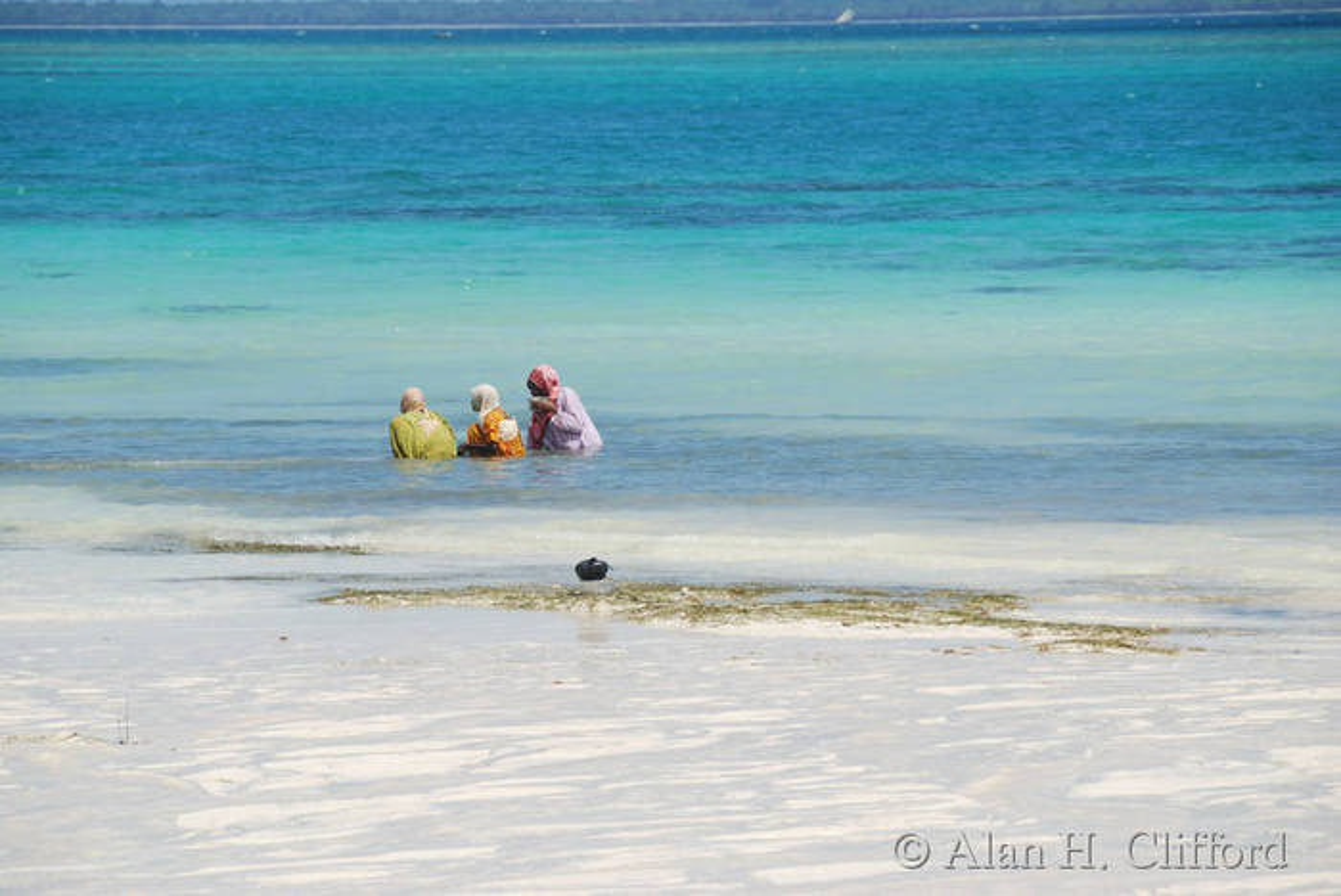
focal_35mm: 300
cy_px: 448
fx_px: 11184
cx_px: 670
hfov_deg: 6.9
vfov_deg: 4.6
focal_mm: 200
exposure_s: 1/320
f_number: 9
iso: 100
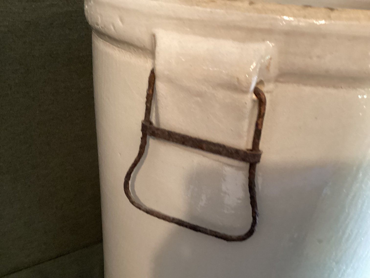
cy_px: 139
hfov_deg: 58.3
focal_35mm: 31
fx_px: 331
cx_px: 185
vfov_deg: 45.4
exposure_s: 1/30
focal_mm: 3.3
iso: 400
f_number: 2.4
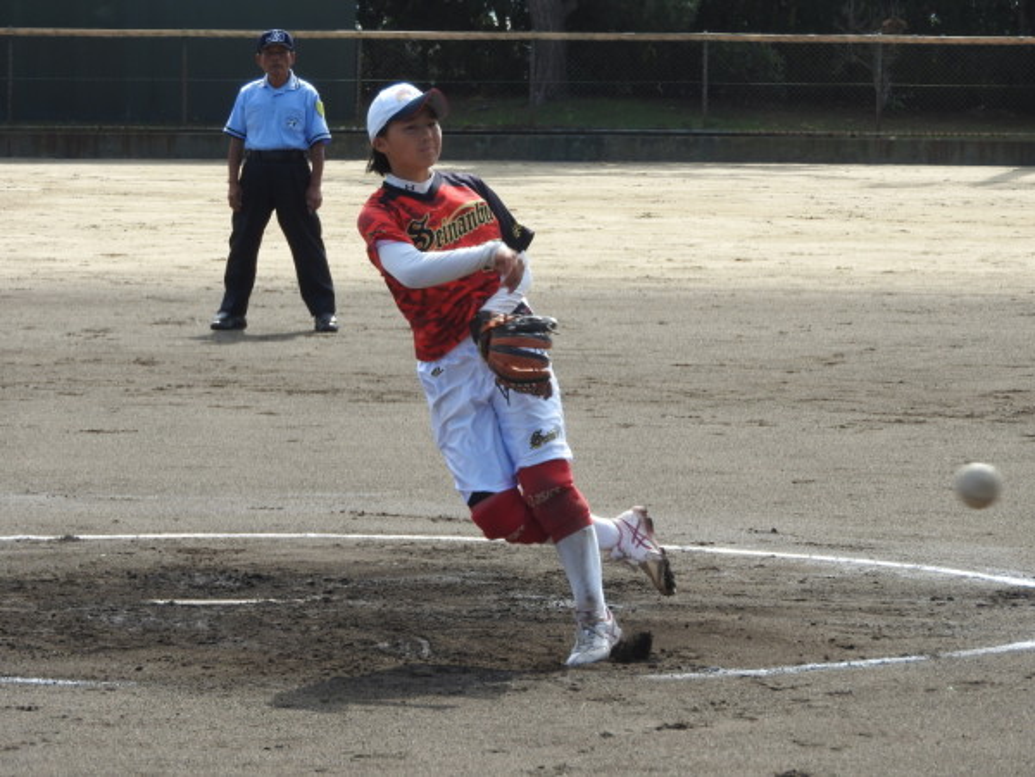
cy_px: 388
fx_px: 6578
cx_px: 518
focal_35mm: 220
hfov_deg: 9.0
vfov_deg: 6.8
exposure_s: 1/400
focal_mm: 39.4
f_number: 5.3
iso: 100
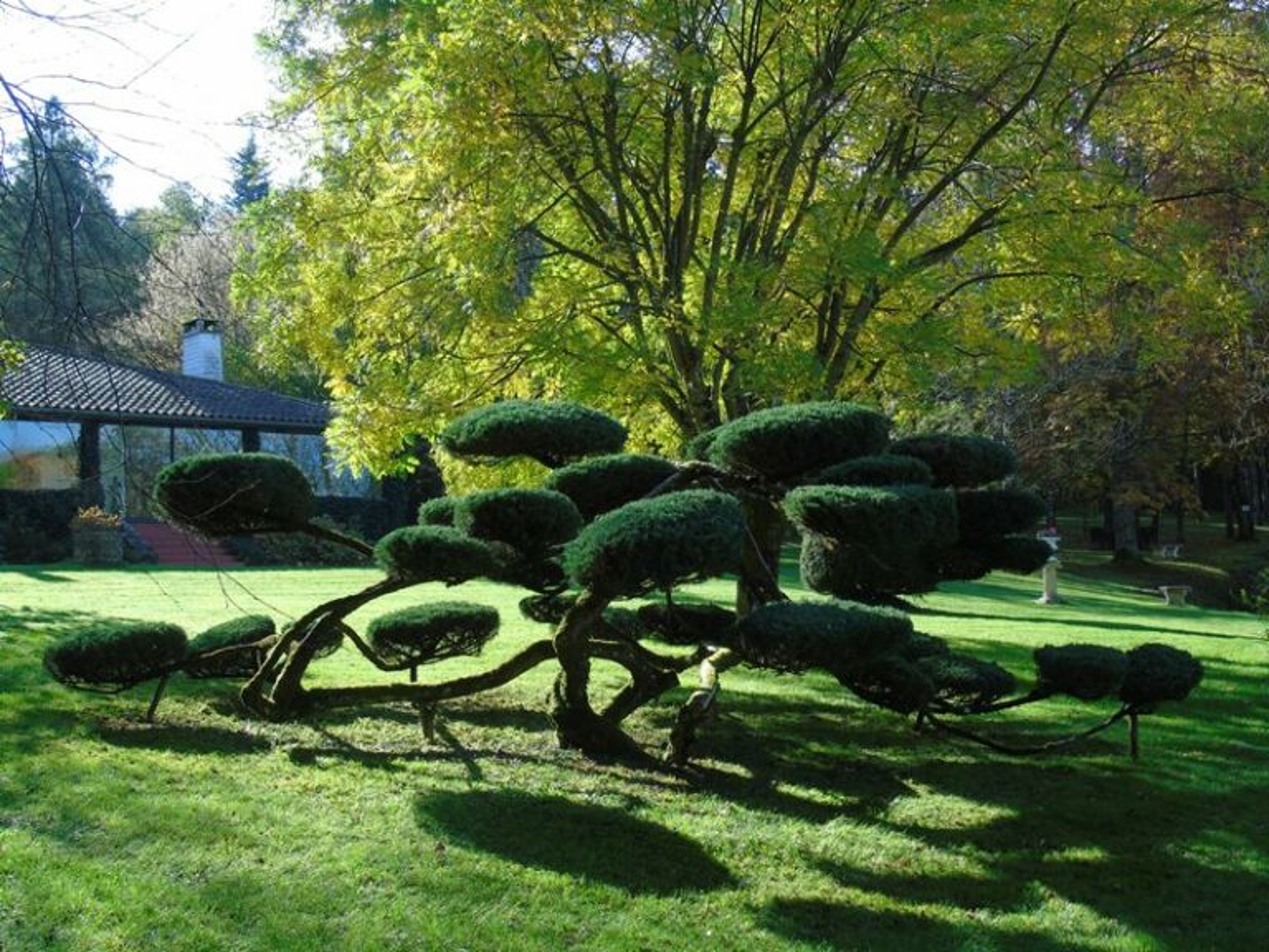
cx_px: 634
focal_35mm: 40
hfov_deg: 46.8
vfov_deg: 36.0
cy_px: 476
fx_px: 1466
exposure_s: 1/200
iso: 80
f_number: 3.9
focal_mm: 7.1
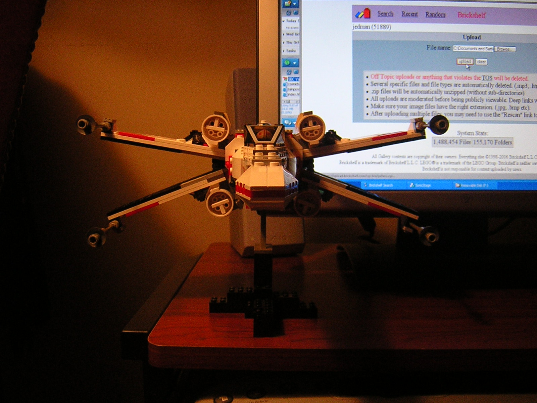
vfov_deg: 39.7
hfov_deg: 51.4
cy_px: 202
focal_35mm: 36
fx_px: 558
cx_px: 268
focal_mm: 4.7
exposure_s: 1/64
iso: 400
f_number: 2.6
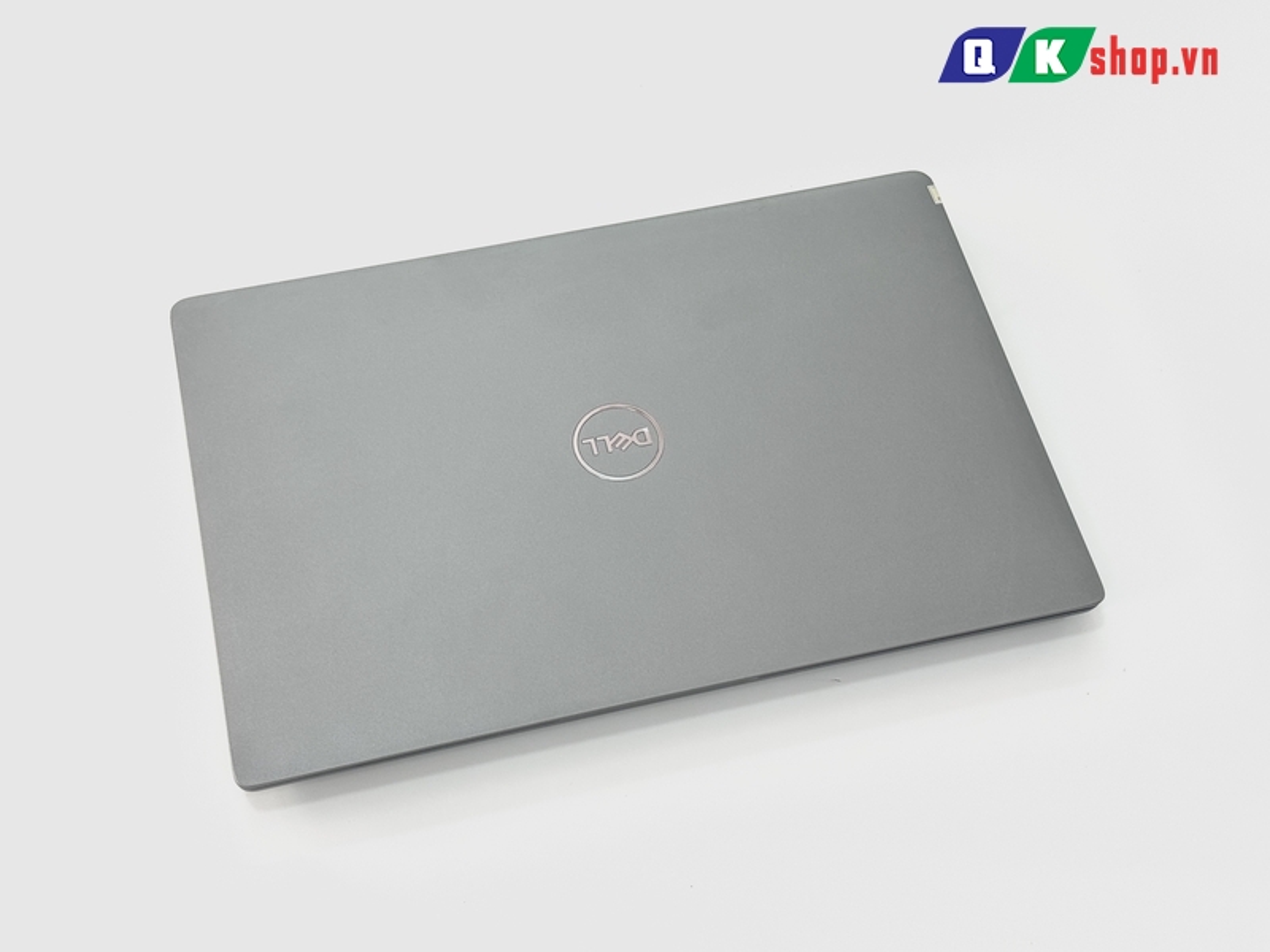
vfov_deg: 30.3
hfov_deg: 39.7
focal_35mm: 48
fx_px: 1761
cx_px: 635
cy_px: 476
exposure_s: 1/183
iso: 50
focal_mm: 6.76
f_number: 1.78
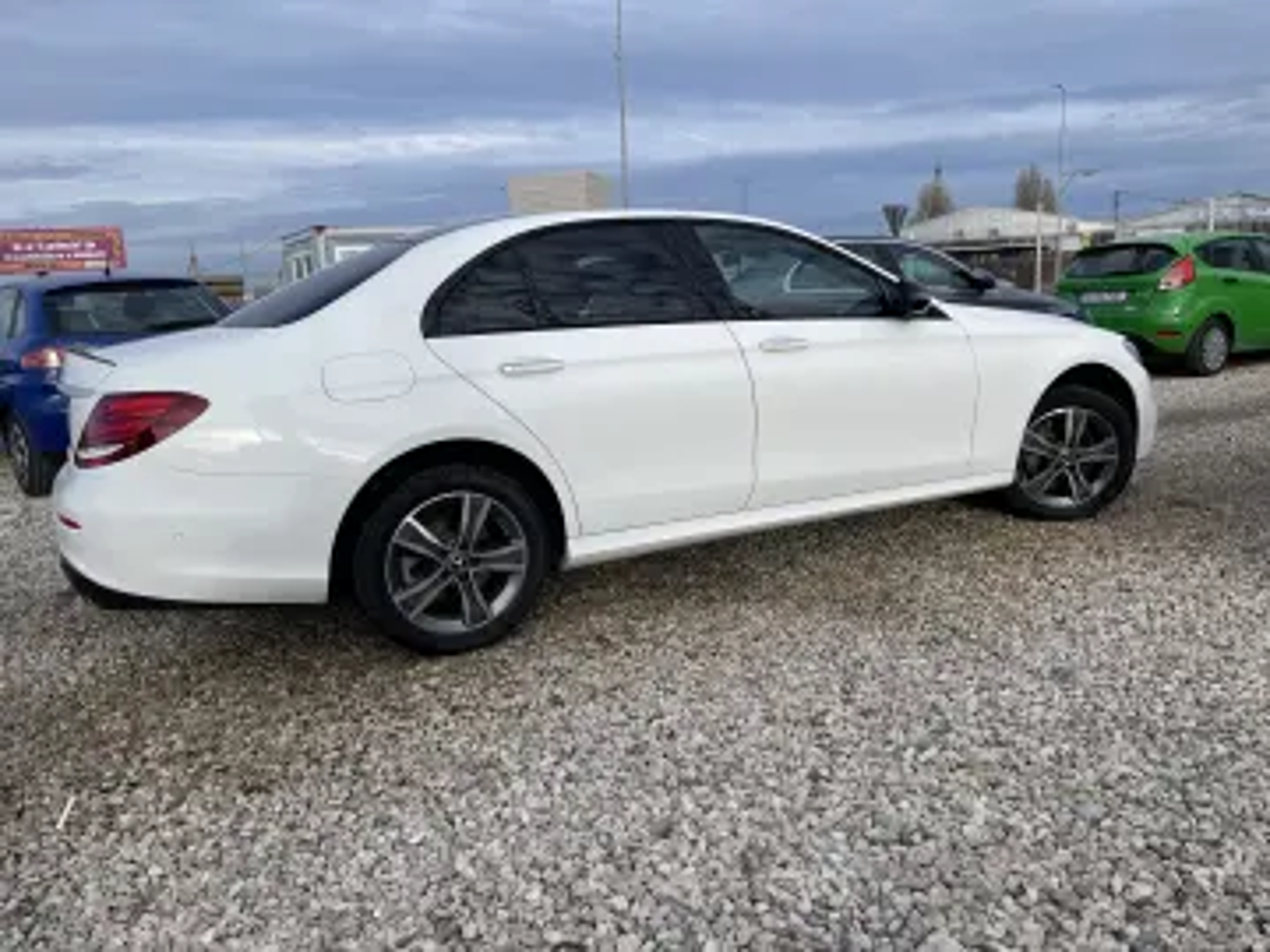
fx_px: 917
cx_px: 635
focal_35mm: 25
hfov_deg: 69.4
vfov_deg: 54.9
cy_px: 476
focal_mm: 5.1
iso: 32
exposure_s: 1/2597
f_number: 1.6
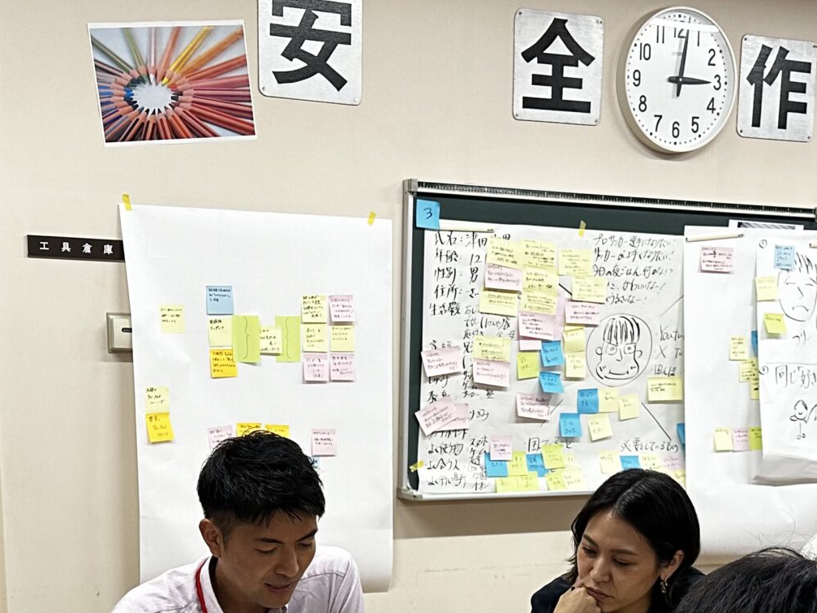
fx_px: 1440
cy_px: 667
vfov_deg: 22.7
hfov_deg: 31.7
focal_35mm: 61
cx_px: 432
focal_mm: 6.86
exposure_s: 1/120
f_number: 1.78
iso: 160
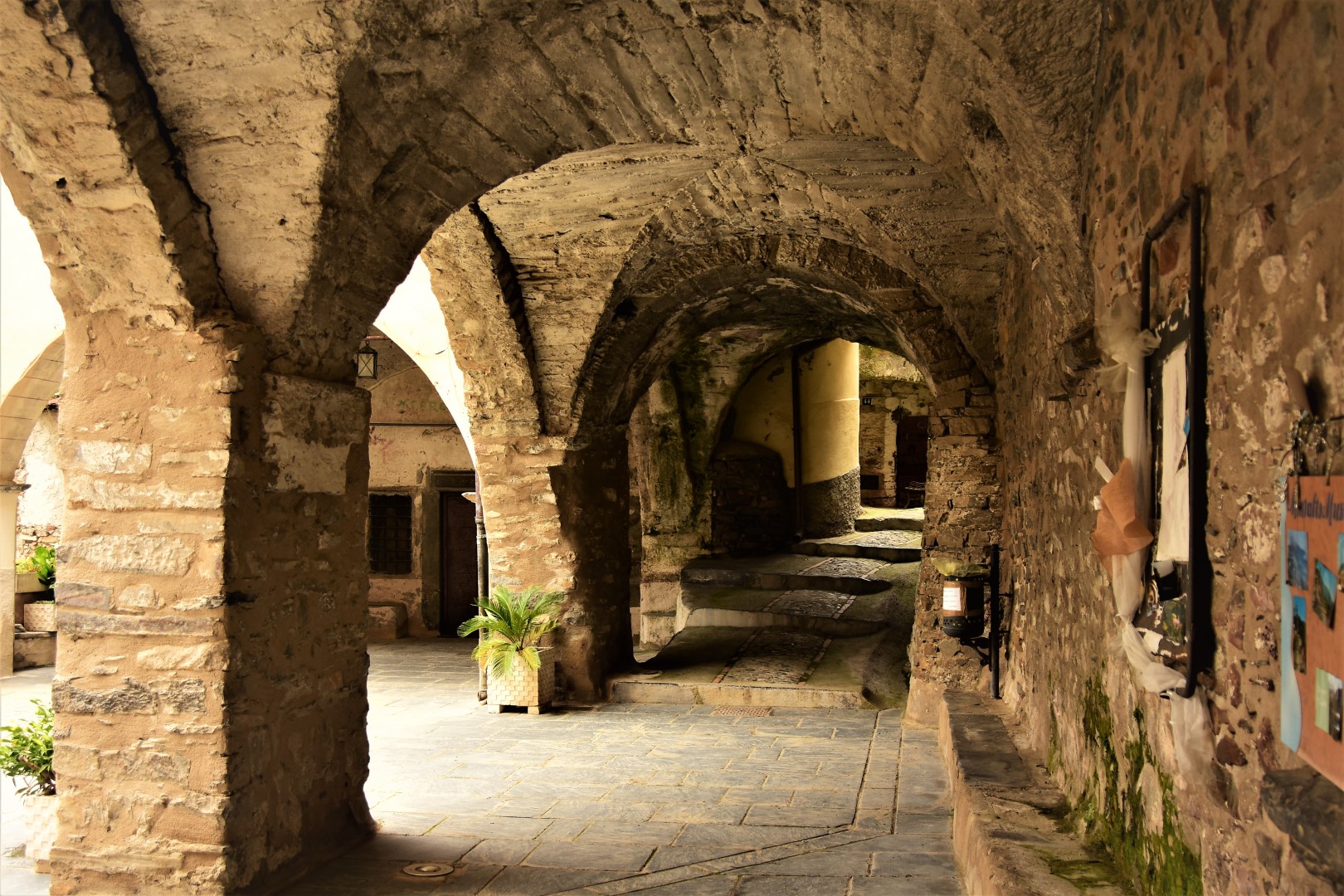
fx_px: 1344
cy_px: 448
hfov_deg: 53.1
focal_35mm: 36
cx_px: 672
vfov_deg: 36.9
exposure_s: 1/80
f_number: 3.5
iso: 220
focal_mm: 24
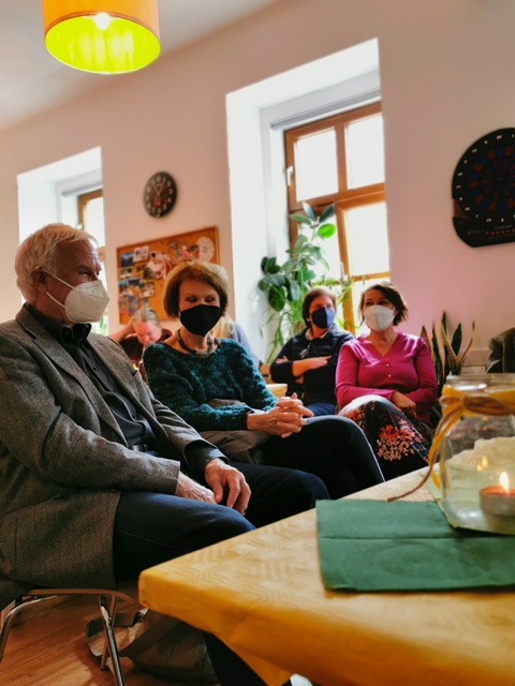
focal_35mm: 31
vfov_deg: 58.4
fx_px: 615
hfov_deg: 45.4
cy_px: 343
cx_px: 258
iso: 100
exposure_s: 1/100
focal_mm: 5.58
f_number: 1.8
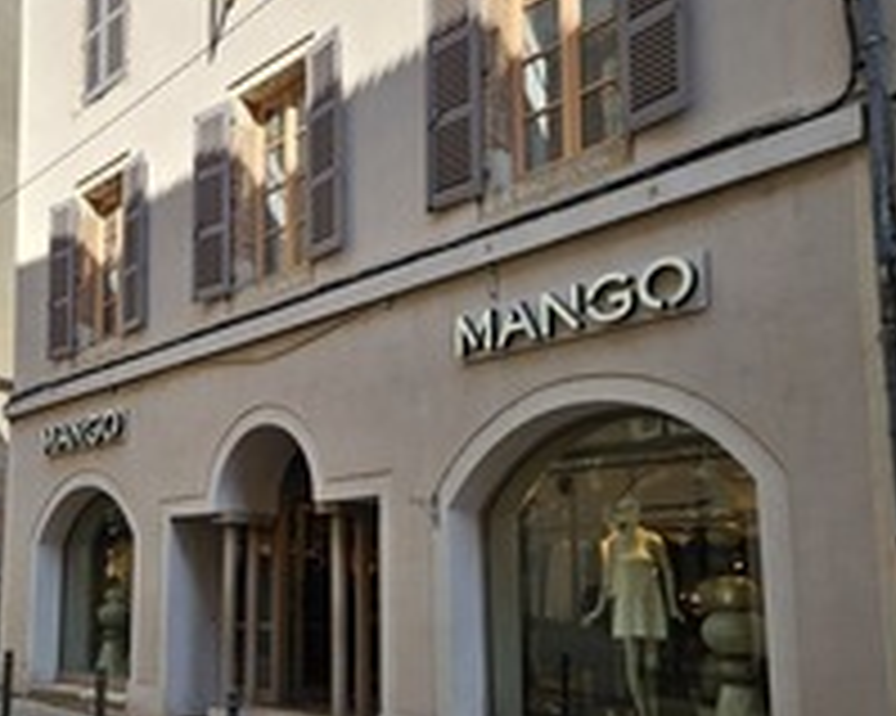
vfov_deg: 37.0
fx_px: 1060
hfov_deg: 45.1
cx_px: 290
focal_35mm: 40
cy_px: 459
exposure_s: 1/1414
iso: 32
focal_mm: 5.4
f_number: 1.8
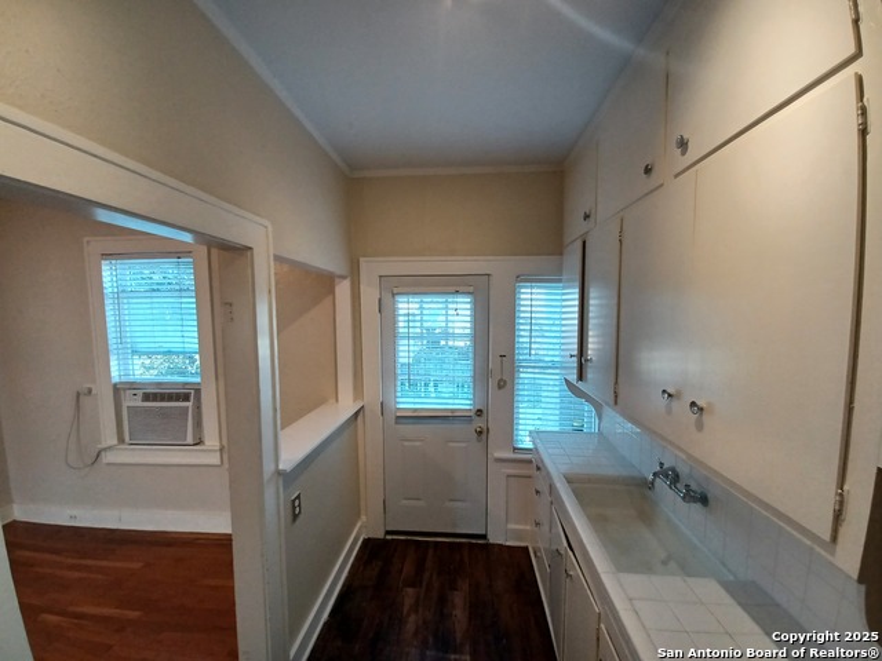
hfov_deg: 106.2
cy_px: 330
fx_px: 331
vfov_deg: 89.9
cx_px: 441
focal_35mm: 13
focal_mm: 1.42
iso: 100
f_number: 2.2
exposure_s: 1/60
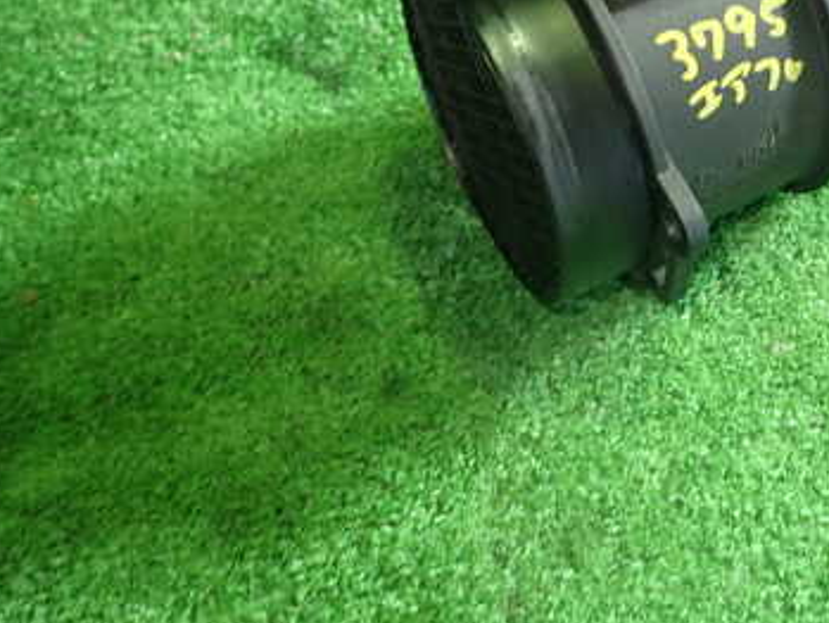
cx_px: 675
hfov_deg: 41.7
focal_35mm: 43
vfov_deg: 32.6
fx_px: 1030
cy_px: 112
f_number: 2
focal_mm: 4.5
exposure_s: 1/30
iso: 200
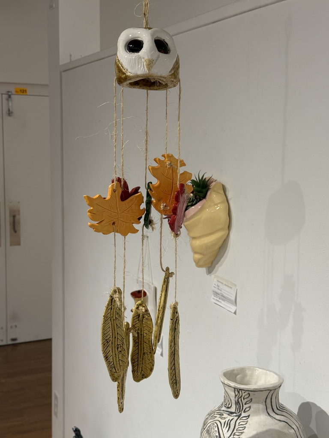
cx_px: 164
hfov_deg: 30.3
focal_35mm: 48
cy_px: 219
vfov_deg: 39.7
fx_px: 608
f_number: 1.78
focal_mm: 6.76
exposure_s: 1/125
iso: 80
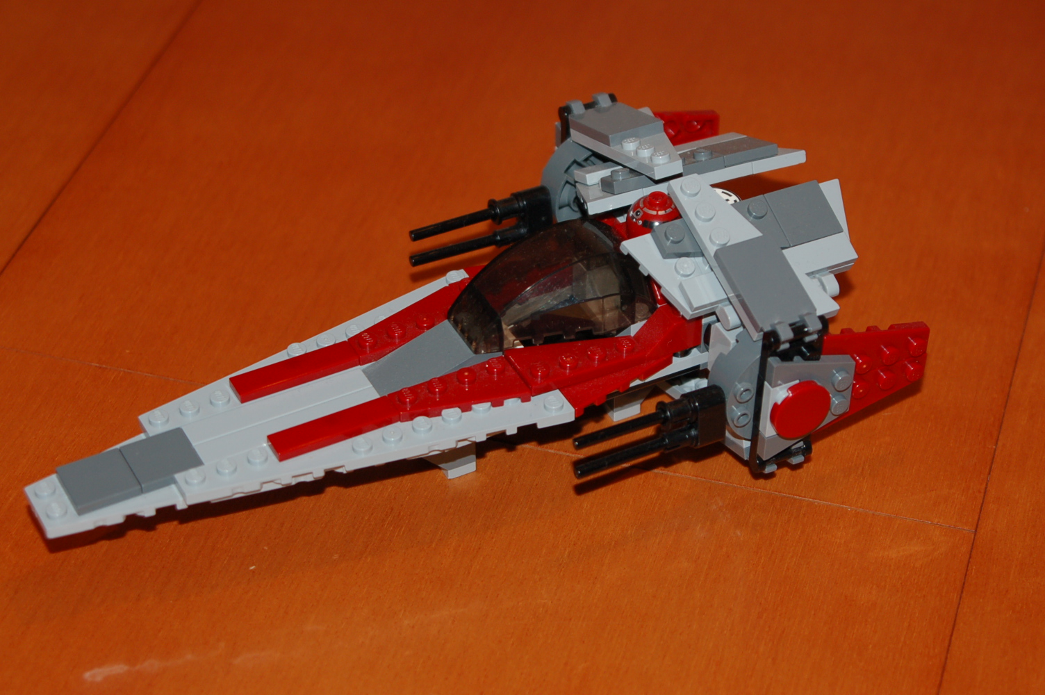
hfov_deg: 22.6
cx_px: 522
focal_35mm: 90
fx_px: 2610
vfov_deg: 15.2
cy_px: 348
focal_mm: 60
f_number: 4.8
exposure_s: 1/60
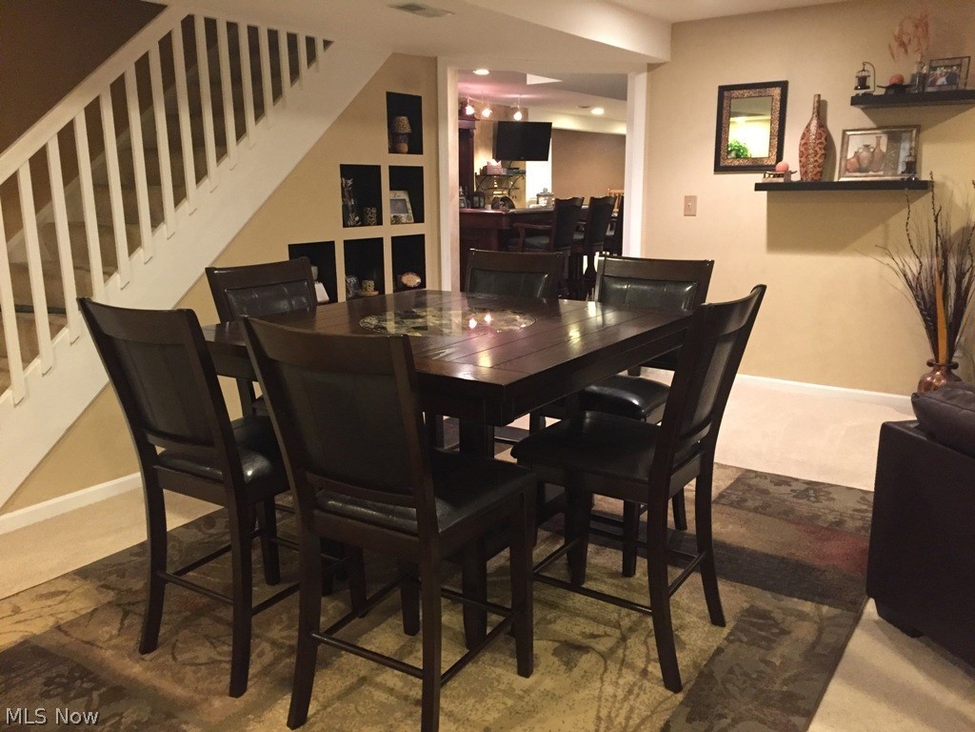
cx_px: 488
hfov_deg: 61.7
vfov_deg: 48.2
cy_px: 366
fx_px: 817
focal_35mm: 29
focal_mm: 4.15
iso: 250
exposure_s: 1/15
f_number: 2.2
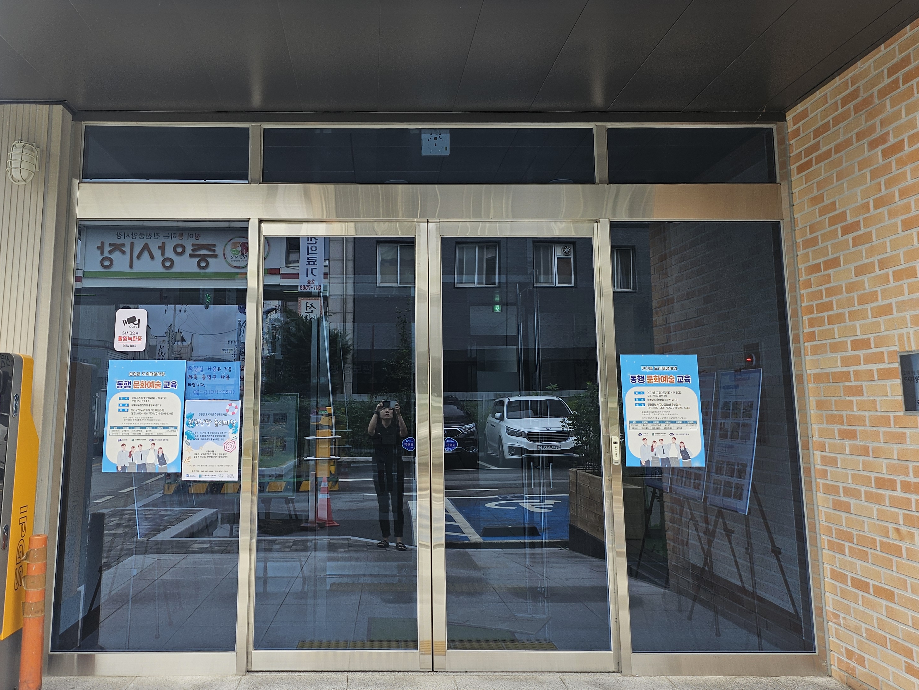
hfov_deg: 55.1
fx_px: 876
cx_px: 392
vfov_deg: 42.6
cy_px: 256
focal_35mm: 33
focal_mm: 5
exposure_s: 1/196
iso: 50
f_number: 1.8
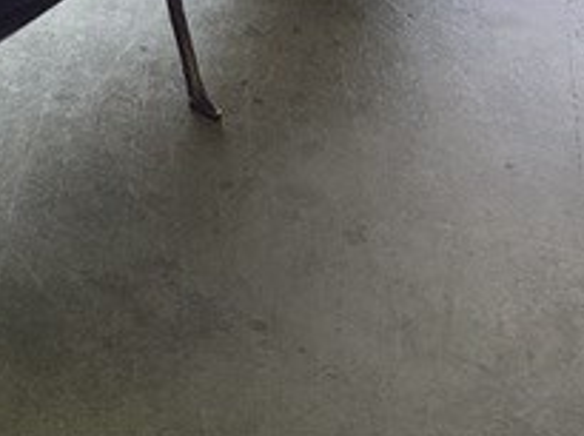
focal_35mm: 97
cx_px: -34
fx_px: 1634
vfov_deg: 14.1
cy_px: -237
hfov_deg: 19.5
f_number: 2.4
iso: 25
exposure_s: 1/147
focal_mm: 3.3
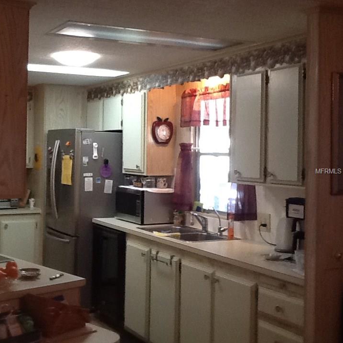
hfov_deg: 32.5
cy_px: 172
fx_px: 583
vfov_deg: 32.8
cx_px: 115
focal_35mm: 52
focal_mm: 2.03
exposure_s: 1/30
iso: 125
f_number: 2.4
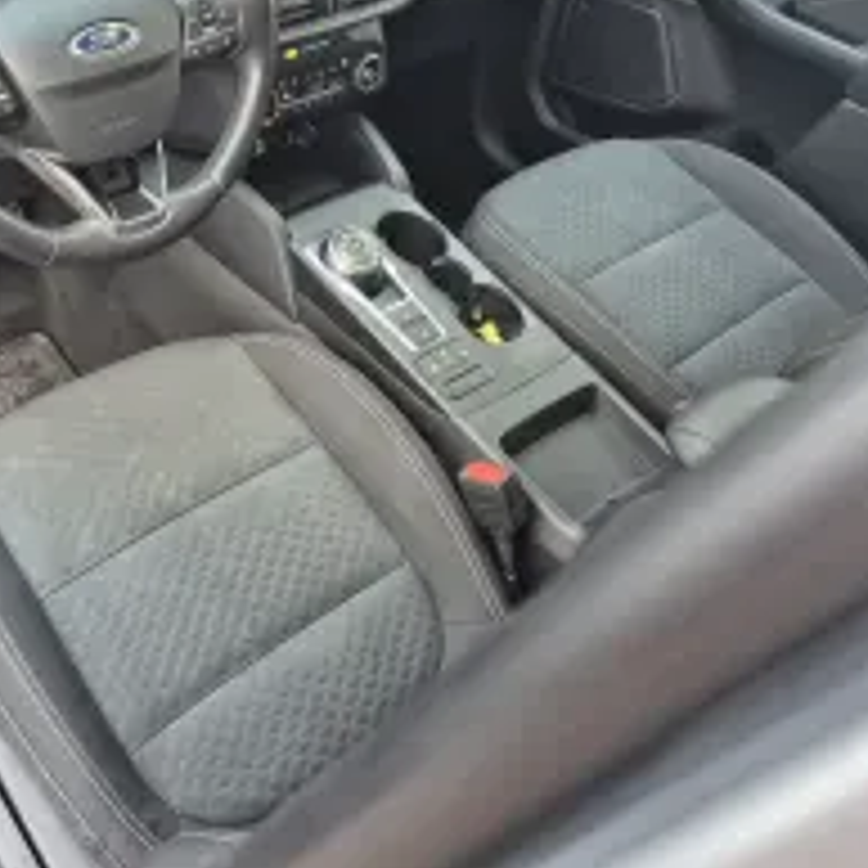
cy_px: 270
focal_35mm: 38
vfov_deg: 43.1
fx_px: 1078
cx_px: 126
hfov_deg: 41.2
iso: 400
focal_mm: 5.4
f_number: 1.8
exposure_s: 1/62
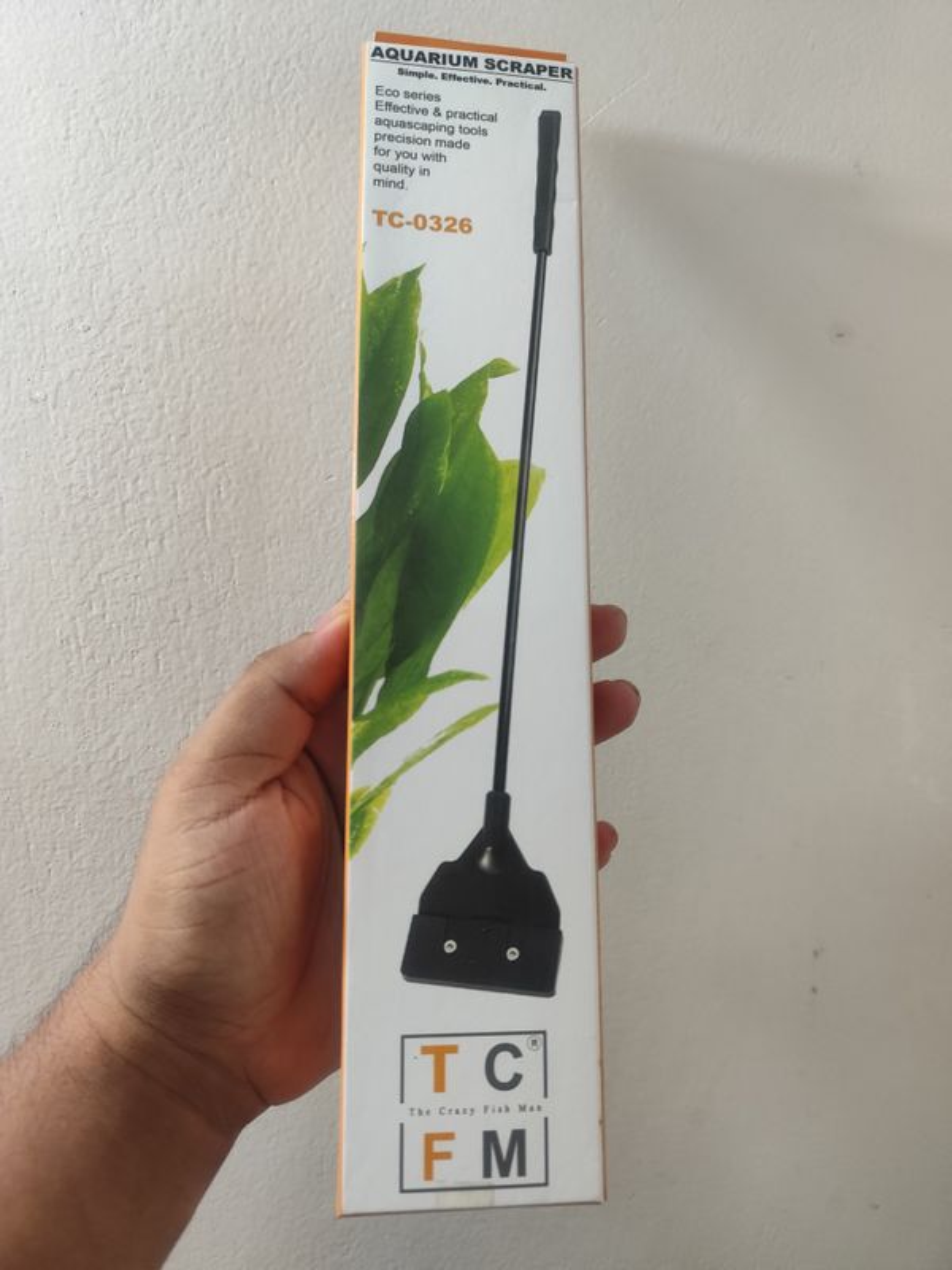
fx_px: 843
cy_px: 635
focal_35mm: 23
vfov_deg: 73.9
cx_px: 476
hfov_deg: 58.9
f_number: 1.65
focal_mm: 6.19
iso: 1000
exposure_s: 1/120
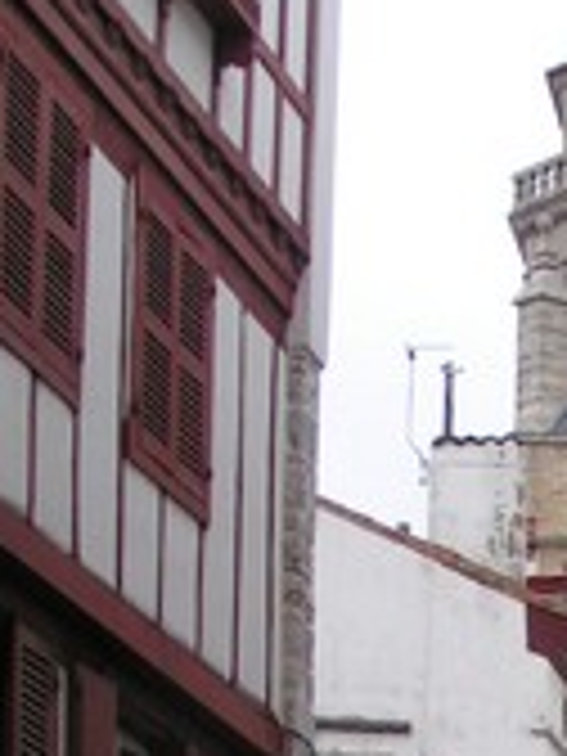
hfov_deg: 8.4
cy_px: 1082
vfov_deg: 11.1
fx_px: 3756
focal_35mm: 172
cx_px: 918
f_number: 5
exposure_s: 1/160
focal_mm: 7.3
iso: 50
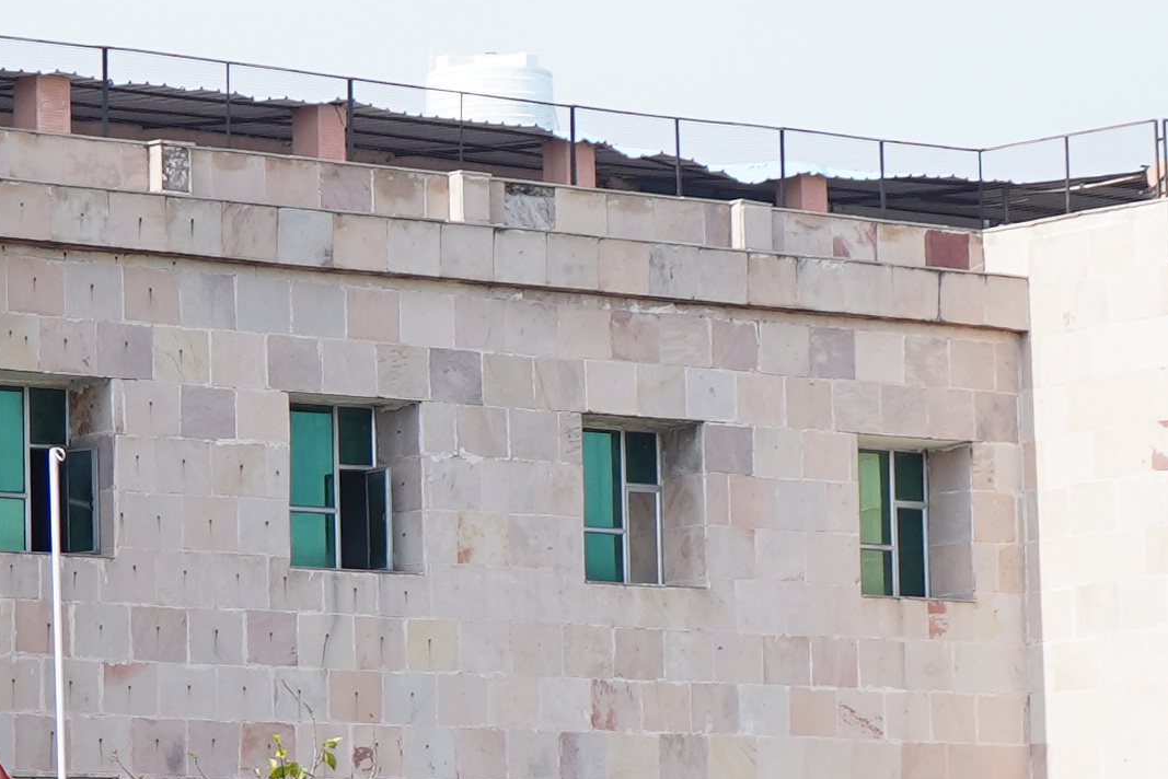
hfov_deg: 9.9
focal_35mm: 208
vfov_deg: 6.6
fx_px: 6750
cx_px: 789
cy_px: 625
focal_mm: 37
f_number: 4
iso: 125
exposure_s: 1/800
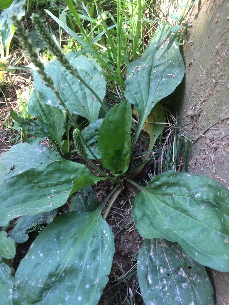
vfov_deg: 61.7
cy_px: 152
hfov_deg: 48.2
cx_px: 114
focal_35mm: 29
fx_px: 256
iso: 64
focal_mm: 4.15
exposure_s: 1/100
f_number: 2.2
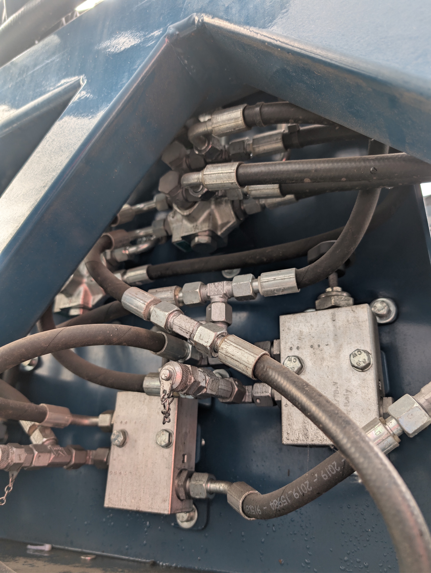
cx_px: 216
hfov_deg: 56.9
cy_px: 286
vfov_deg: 71.5
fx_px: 397
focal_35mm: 24
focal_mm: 6.9
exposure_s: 1/96.1
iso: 49
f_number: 1.68
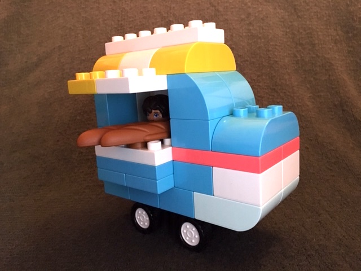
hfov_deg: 61.7
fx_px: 302
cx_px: 180
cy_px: 136
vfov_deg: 48.2
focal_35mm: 29
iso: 250
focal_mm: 4.15
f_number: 2.2
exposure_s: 1/15
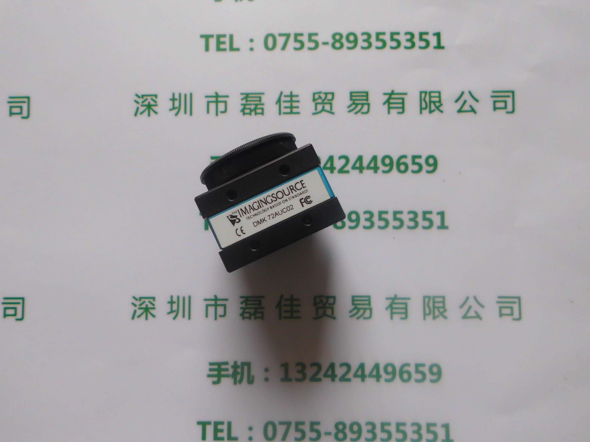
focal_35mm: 26
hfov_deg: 67.3
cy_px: 221
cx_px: 295
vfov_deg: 53.1
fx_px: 443
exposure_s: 1/152
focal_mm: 4.6
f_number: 3.2
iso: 100
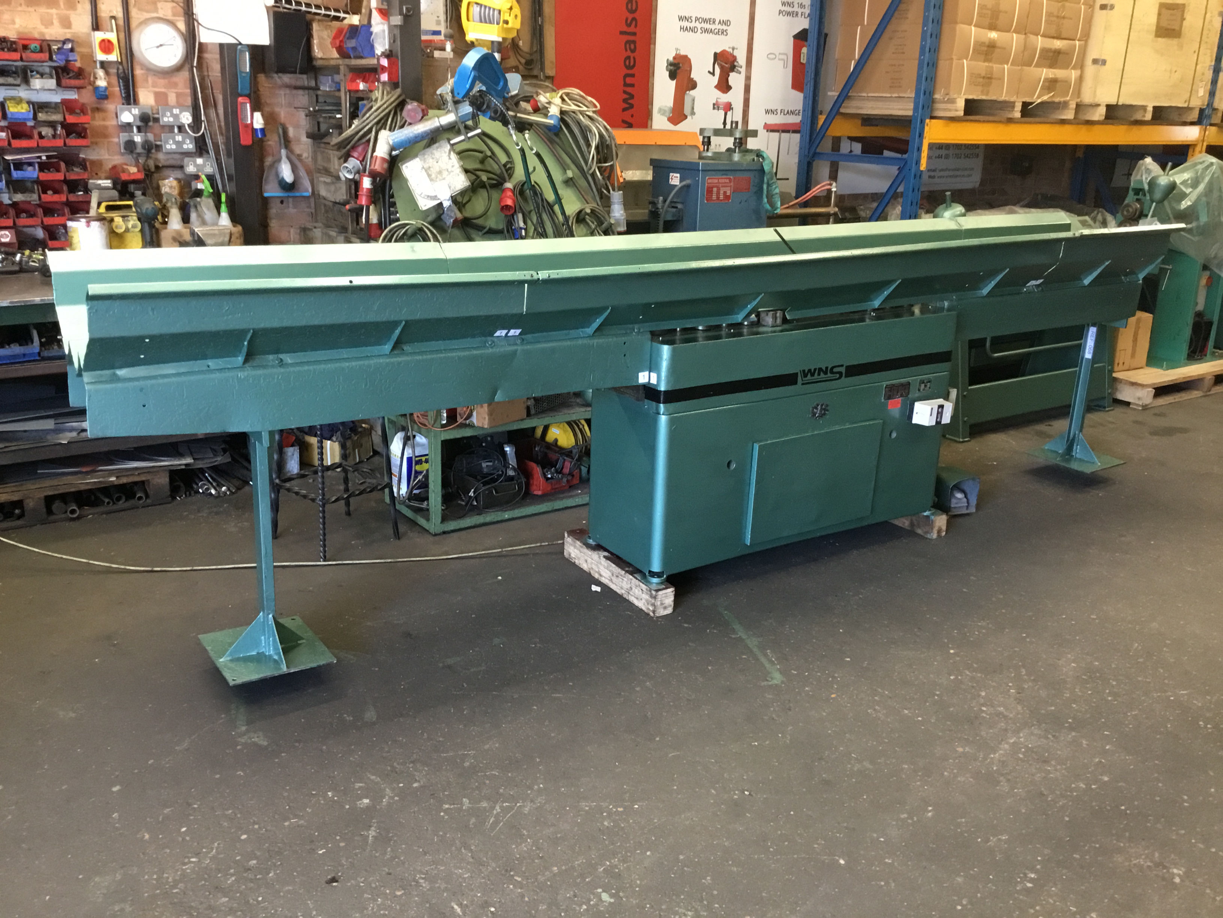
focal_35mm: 31
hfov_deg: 58.4
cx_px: 612
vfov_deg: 45.4
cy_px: 459
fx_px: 1095
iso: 160
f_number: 2.4
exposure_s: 1/33
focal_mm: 3.3
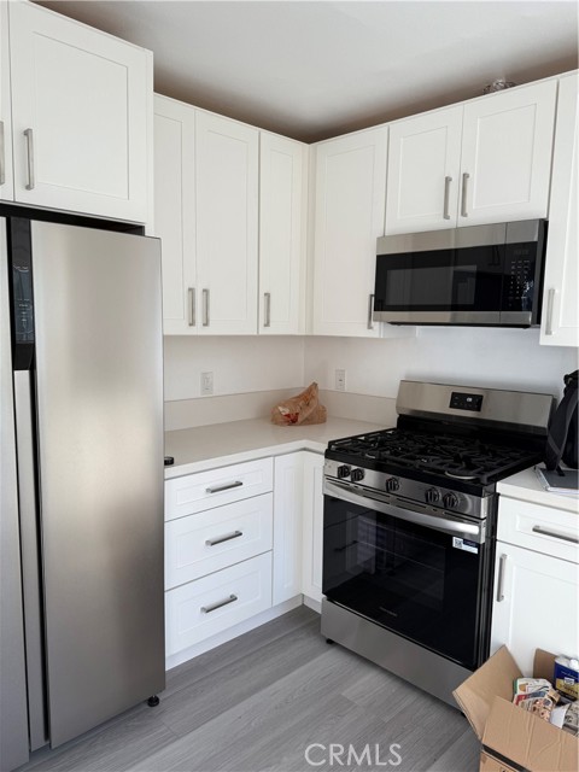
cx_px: 290
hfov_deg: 56.8
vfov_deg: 71.6
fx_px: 535
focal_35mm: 24
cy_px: 386
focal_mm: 6.76
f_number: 1.78
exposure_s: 1/290
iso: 64
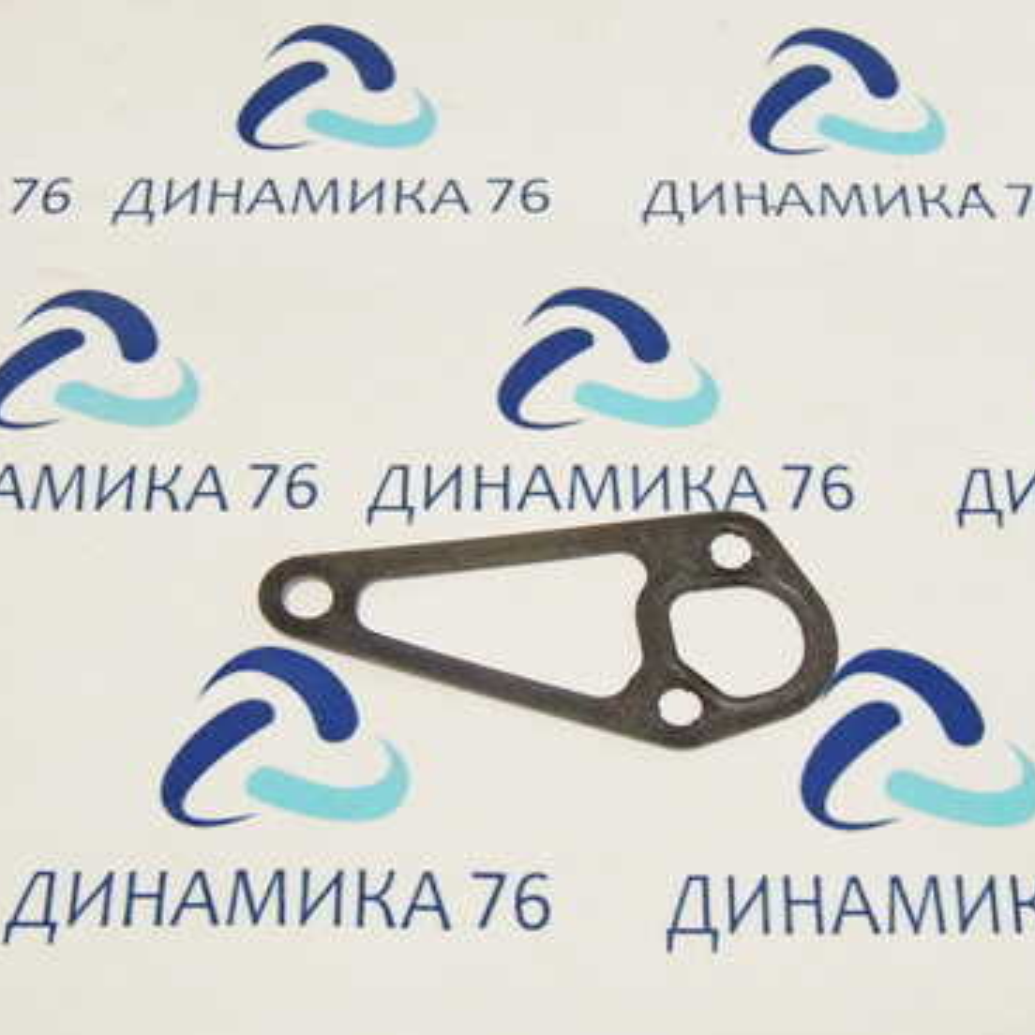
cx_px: 560
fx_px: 2436
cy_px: 525
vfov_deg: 24.0
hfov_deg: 24.0
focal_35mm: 72
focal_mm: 10.7
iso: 400
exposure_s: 1/30
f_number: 3.7
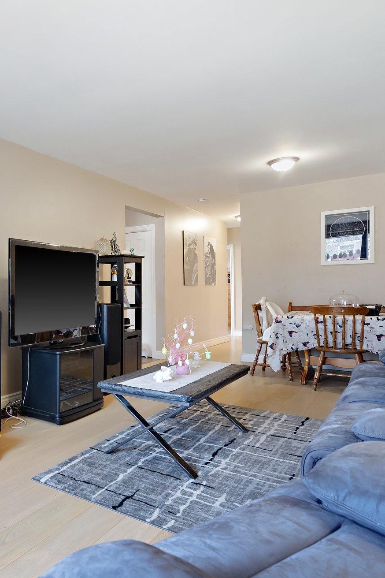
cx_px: 36
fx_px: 401
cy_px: 291
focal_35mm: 25
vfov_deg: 71.5
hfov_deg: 46.2
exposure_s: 1/5
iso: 1600
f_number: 6.3
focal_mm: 16
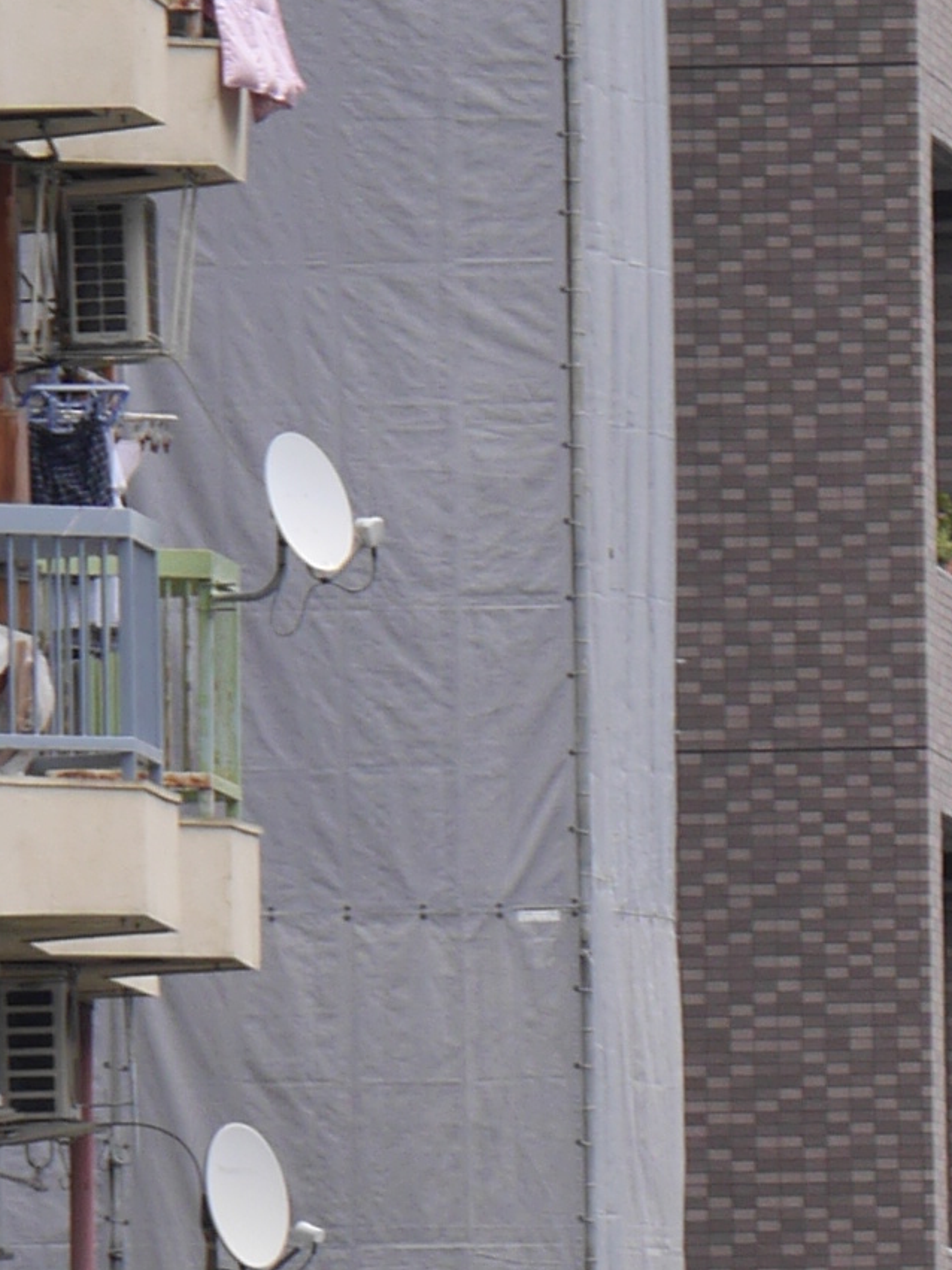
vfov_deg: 1.8
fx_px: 39722
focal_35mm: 1083
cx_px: 2049
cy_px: 2306
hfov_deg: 1.4
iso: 200
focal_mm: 100
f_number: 4
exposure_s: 1/800
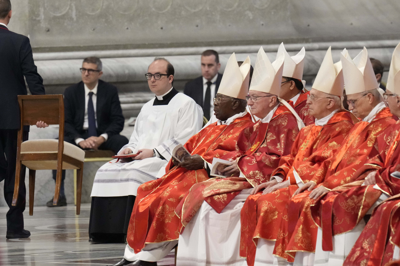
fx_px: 7199
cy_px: 70
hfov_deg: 3.2
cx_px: 124
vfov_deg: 2.1
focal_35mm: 648
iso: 6400
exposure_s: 1/320
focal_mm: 400
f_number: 5.6
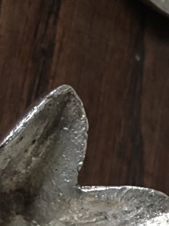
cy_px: 231
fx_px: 547
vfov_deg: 22.3
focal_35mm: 84
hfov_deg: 17.3
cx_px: 19
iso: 400
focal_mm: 4.15
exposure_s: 1/17
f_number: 2.2
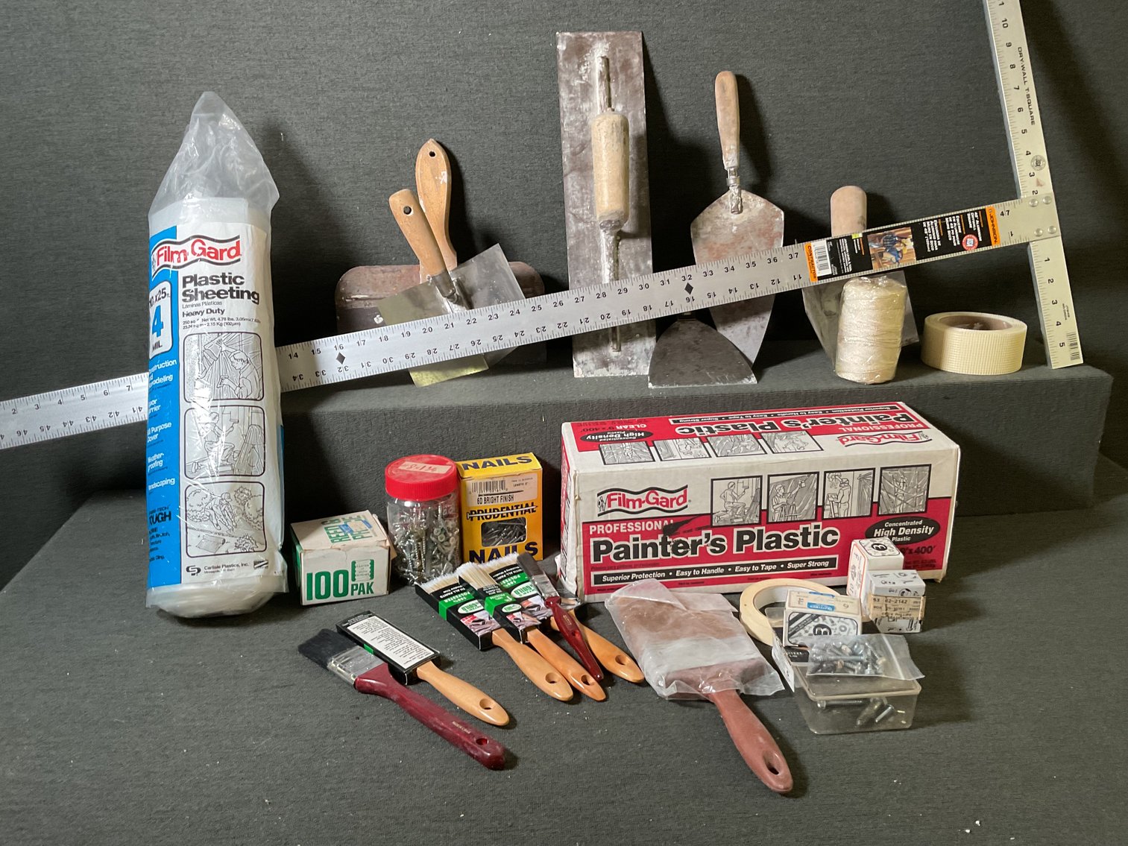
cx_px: 564
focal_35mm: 29
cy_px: 423
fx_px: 945
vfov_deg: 48.2
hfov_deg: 61.7
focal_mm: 3
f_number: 1.8
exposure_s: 1/60
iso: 125
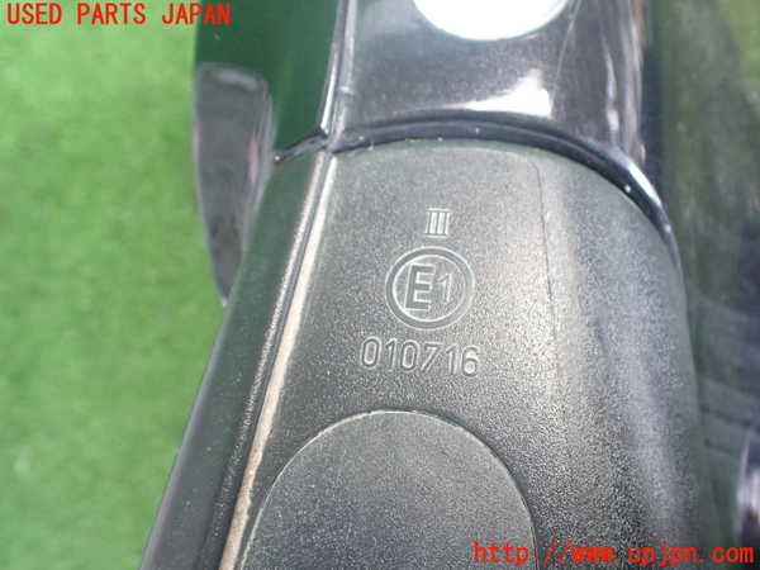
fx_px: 659
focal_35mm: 30
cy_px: 285
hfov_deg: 60.0
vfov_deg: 46.8
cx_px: 380
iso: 800
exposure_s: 1/40
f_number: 2.3
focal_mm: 5.4
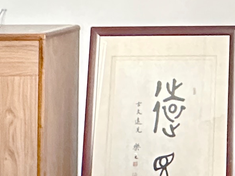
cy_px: -63
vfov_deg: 14.6
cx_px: 351
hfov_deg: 18.2
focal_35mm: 96
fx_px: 652
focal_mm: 2.22
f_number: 2.2
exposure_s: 1/60
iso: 800
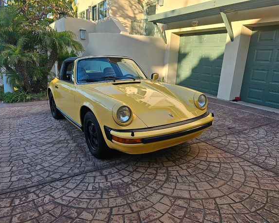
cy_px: 115
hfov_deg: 68.0
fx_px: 206
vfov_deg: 56.8
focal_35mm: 25
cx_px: 148
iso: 12
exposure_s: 1/180
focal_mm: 6.3
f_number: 1.7
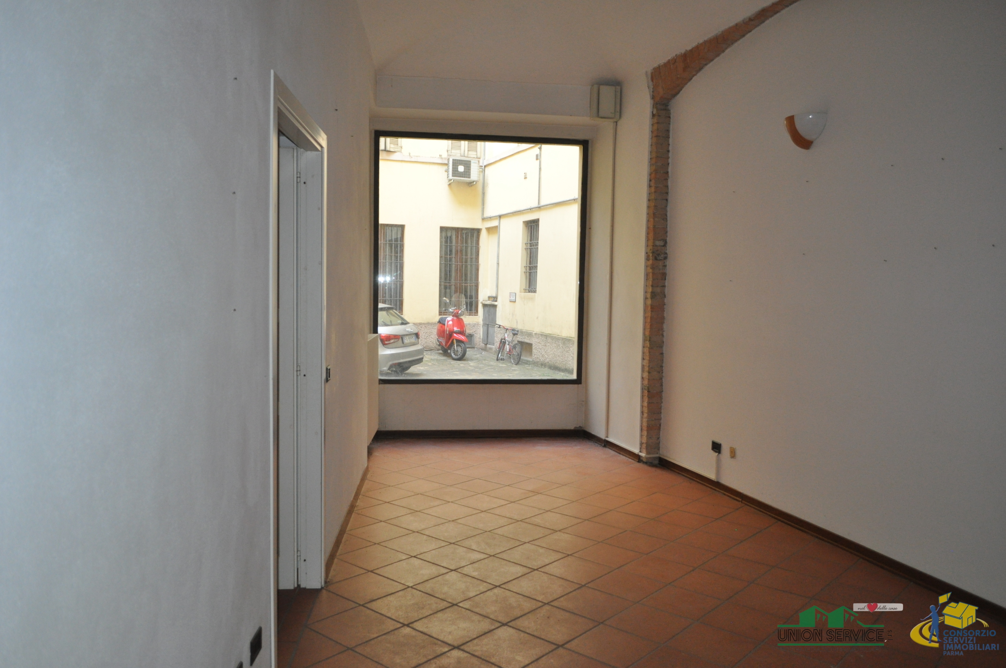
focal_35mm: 27
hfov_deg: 67.4
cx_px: 503
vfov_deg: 47.8
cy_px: 334
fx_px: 754
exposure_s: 1/80
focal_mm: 18
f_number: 3.5
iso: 800
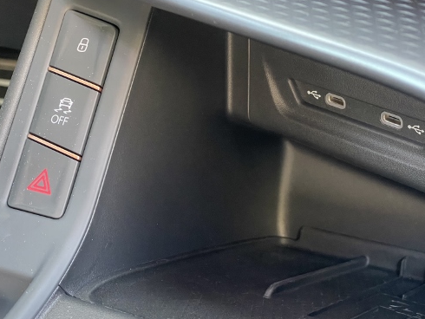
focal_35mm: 70
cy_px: 193
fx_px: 860
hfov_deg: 27.7
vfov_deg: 21.0
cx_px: 249
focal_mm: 6
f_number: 2
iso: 640
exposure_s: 1/49
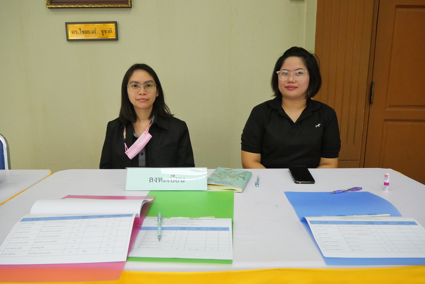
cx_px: 212
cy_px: 142
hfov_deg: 73.7
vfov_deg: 53.2
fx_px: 283
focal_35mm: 24
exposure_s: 1/250
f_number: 5
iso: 3200
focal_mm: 12
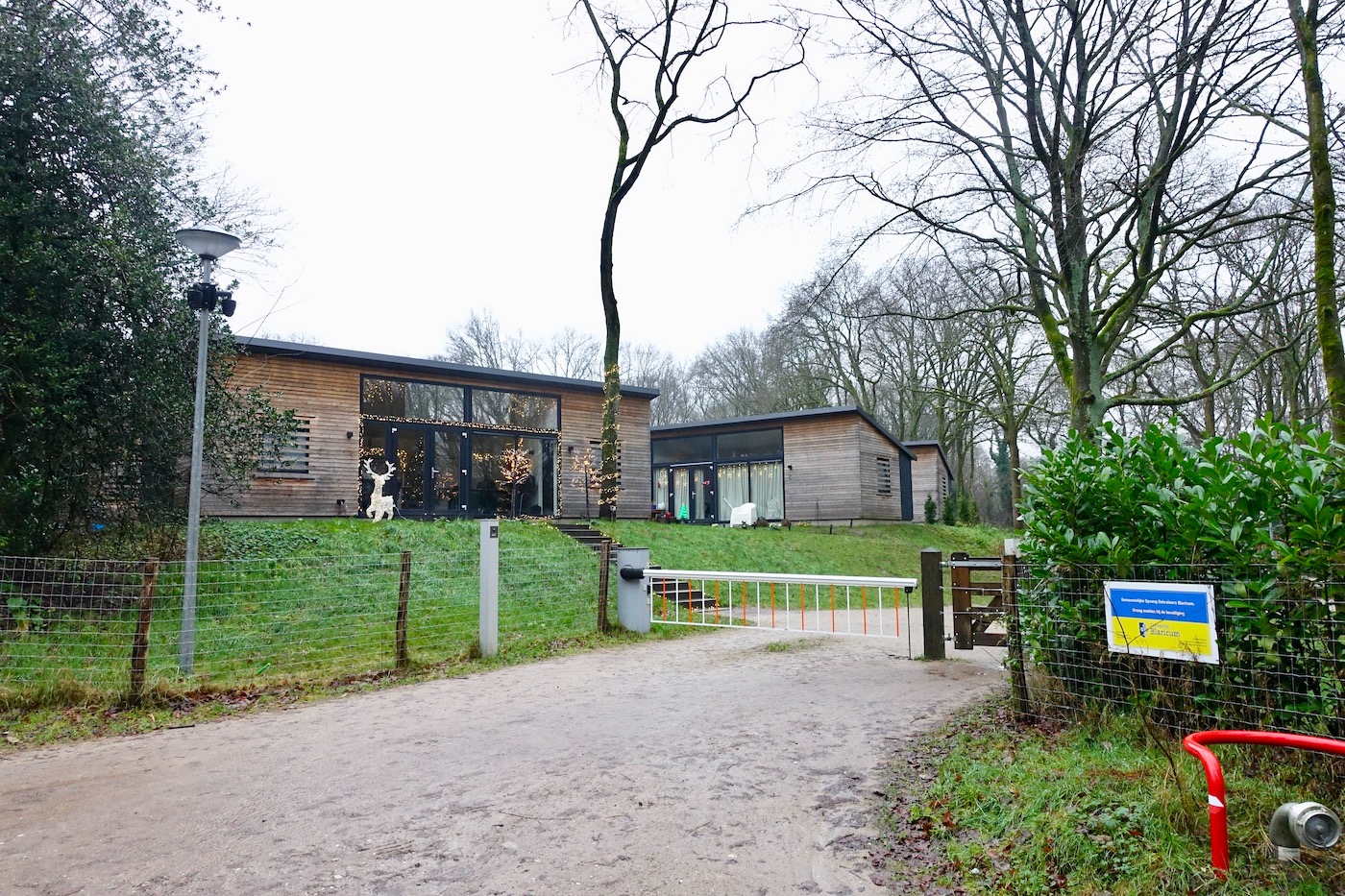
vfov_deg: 53.1
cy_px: 448
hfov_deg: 73.8
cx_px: 672
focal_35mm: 24
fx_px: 896
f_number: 5.6
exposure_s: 1/80
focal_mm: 8.8
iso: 800
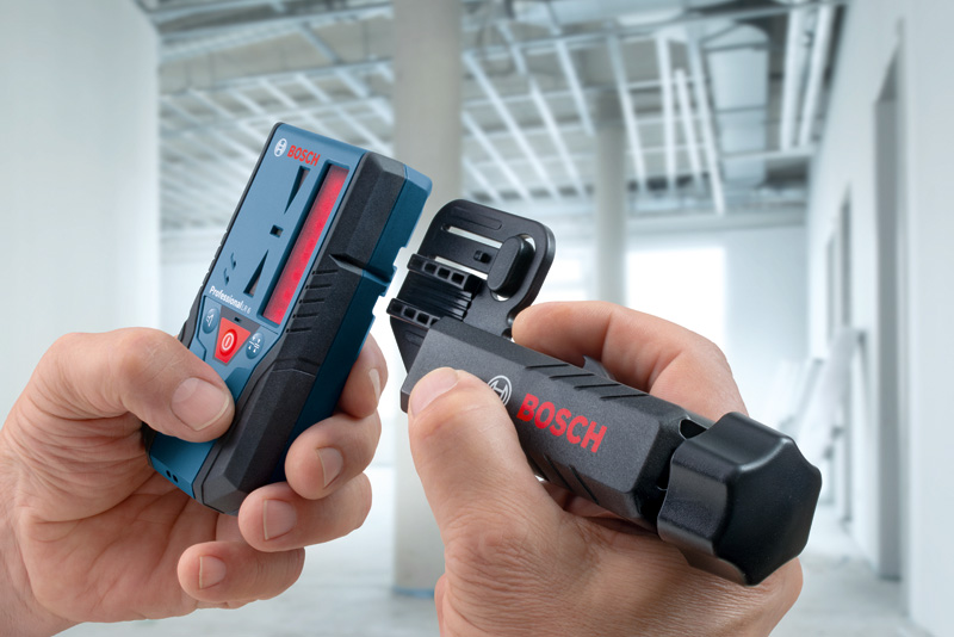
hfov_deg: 43.6
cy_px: 318
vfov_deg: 29.9
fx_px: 1193
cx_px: 477
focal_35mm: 45
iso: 100
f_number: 18
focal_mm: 45
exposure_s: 1/60
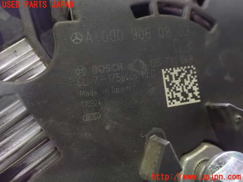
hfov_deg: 60.0
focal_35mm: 30
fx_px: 211
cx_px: 122
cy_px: 91
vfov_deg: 46.8
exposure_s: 1/30
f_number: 2.3
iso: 1600
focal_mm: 5.4
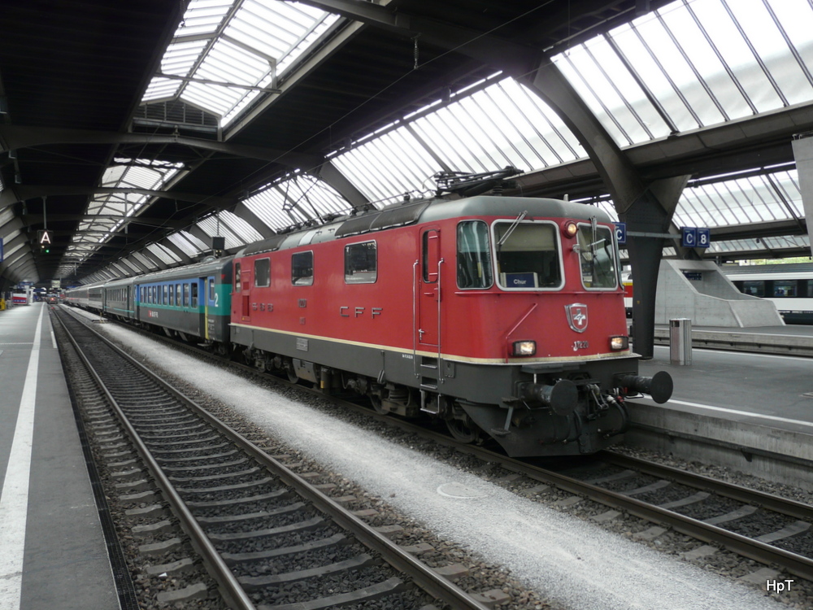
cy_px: 305
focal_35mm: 28
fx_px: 658
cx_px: 406
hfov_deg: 63.4
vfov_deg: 49.7
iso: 100
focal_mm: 4.6
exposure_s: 1/100
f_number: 2.8
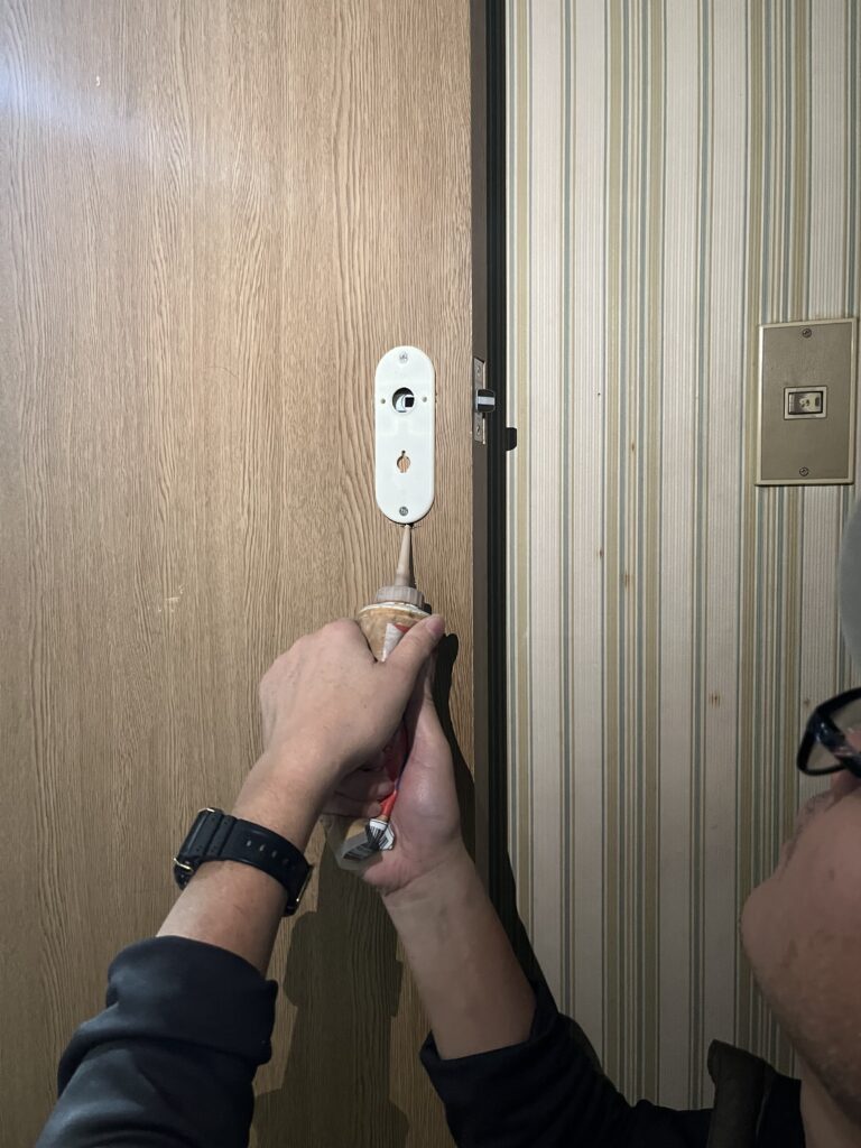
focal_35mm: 26
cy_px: 574
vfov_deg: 67.3
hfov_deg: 53.1
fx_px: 862
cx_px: 430
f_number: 1.6
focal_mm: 5.1
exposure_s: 1/33
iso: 500
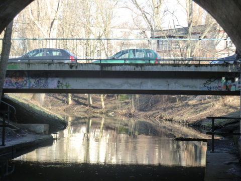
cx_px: 120
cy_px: 90
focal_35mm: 105
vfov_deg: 14.1
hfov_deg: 18.7
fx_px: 731
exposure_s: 1/100
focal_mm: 18.8
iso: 125
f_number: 5
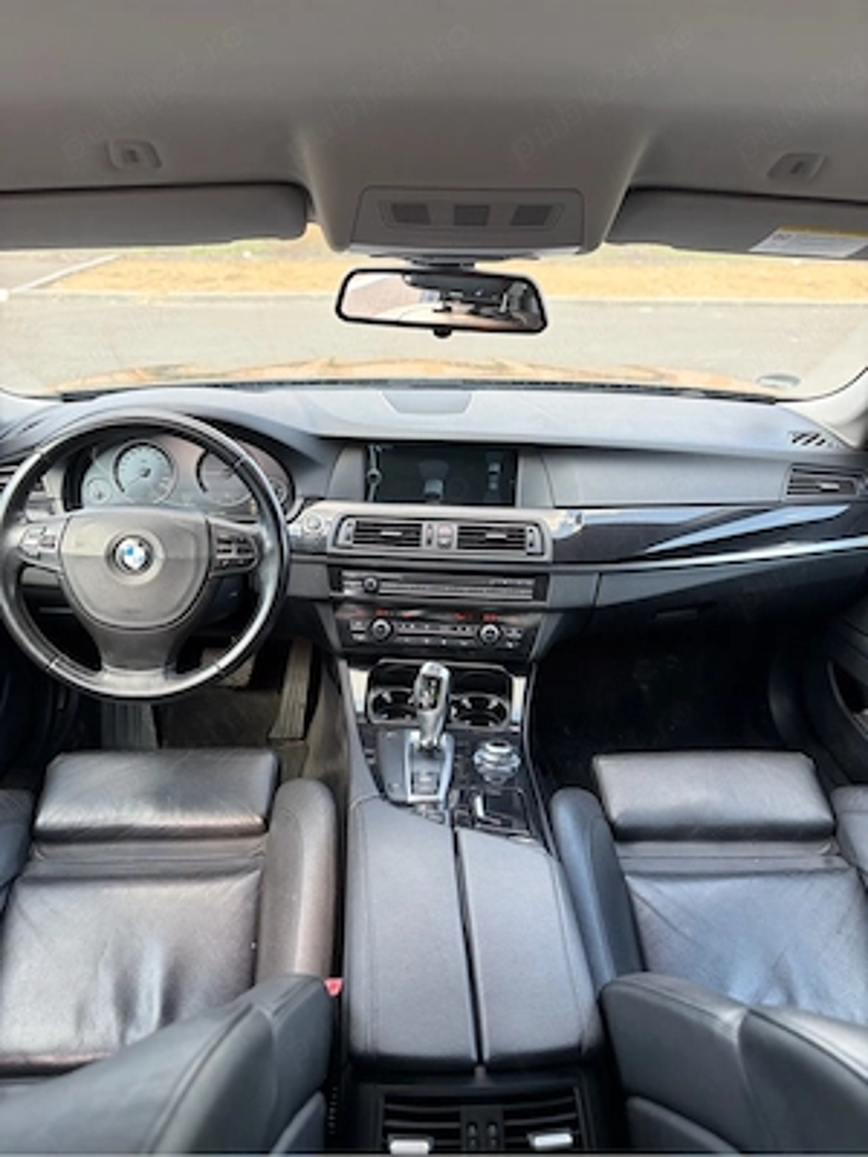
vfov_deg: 67.3
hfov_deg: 53.1
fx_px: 869
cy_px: 578
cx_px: 434
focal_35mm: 26
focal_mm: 5.96
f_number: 1.6
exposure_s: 1/139
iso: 125
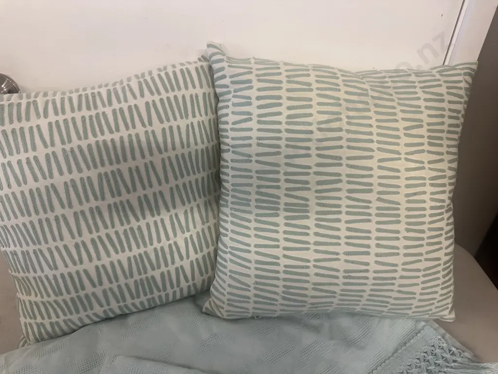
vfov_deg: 56.8
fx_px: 345
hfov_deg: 71.6
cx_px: 249
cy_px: 187
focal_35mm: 24
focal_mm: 6.86
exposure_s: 1/100
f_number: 1.78
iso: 160
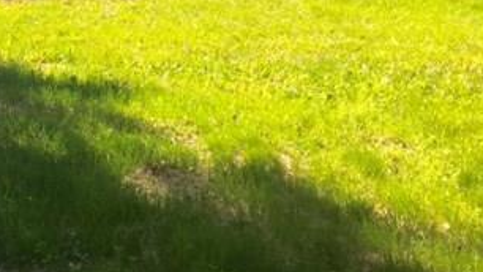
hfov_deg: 30.4
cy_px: -103
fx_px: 845
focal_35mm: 66
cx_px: 44
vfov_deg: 17.0
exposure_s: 1/682
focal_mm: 4.15
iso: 32
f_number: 2.2
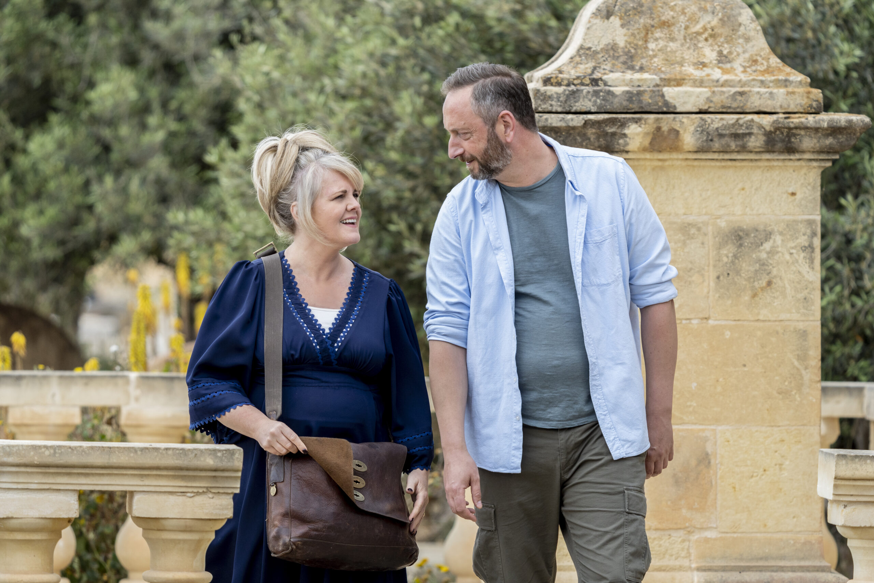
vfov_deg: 3.9
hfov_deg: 5.9
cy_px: 292
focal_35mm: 350
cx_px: 437
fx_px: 8497
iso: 1000
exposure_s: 1/1000
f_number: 6.3
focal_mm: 350
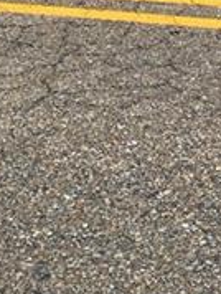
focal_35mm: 125
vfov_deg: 13.7
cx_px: 267
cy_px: -269
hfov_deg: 11.6
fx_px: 1062
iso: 32
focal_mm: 4.15
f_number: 2.2
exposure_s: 1/1582
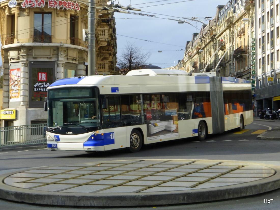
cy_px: 105
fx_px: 639
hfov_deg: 24.7
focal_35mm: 79
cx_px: 140
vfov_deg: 18.7
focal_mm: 13.3
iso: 100
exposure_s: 1/320
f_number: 5
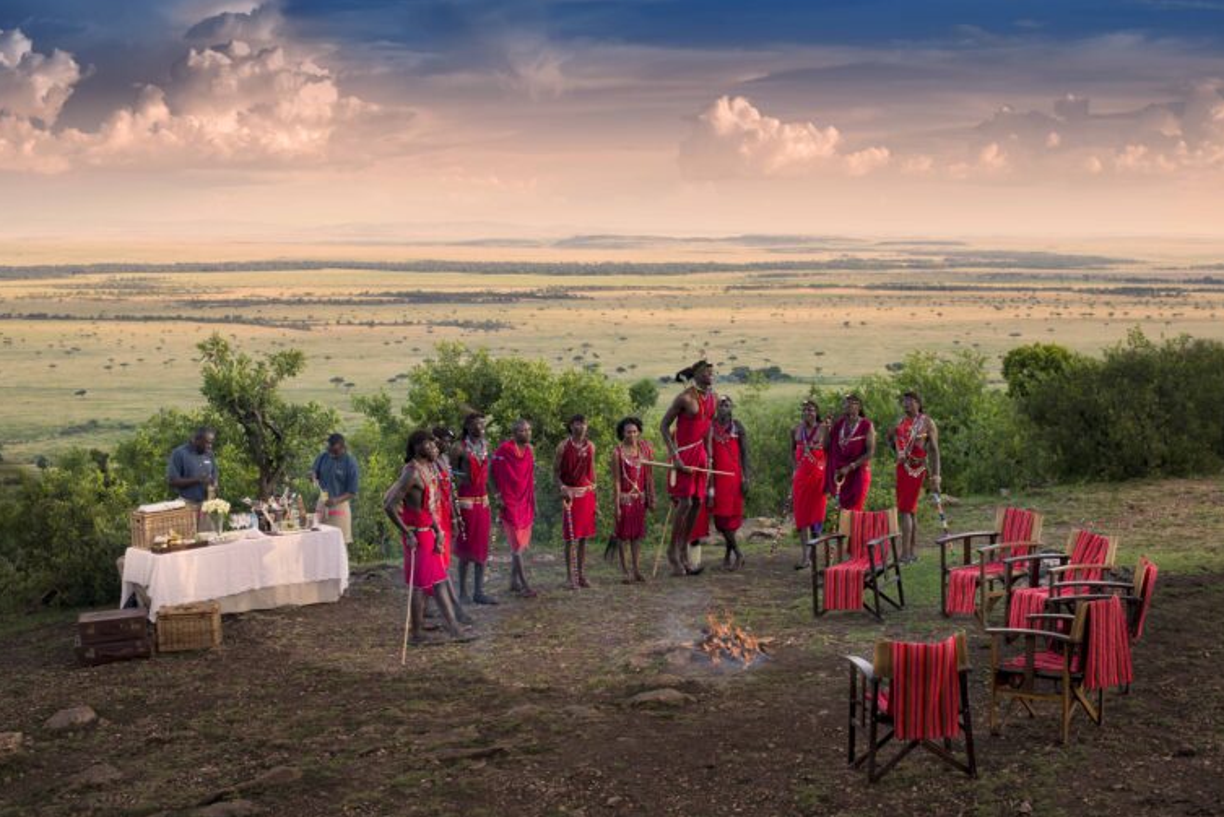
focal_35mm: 51
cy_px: 415
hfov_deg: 38.9
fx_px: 1735
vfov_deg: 26.5
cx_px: 614
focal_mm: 50
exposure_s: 1/125
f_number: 6.7
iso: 200
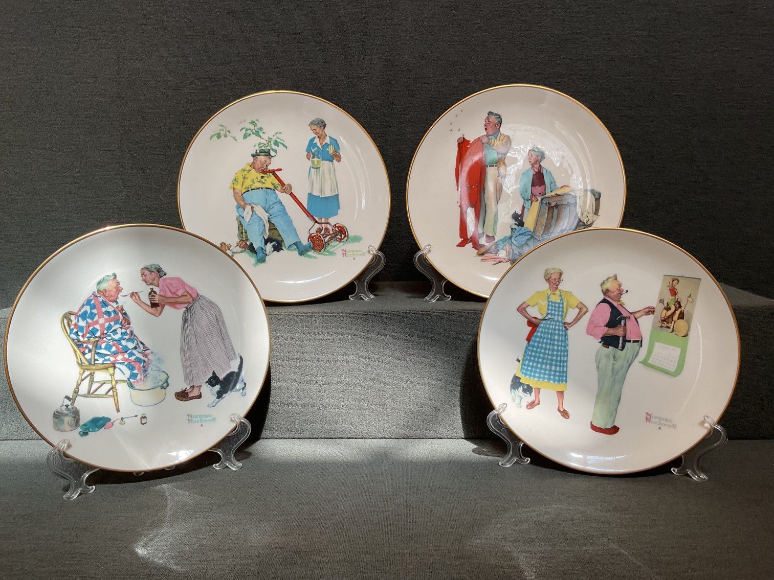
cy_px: 290
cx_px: 387
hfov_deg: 61.7
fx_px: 648
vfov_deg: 48.2
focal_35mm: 29
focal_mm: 3
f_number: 1.8
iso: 25
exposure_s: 1/100
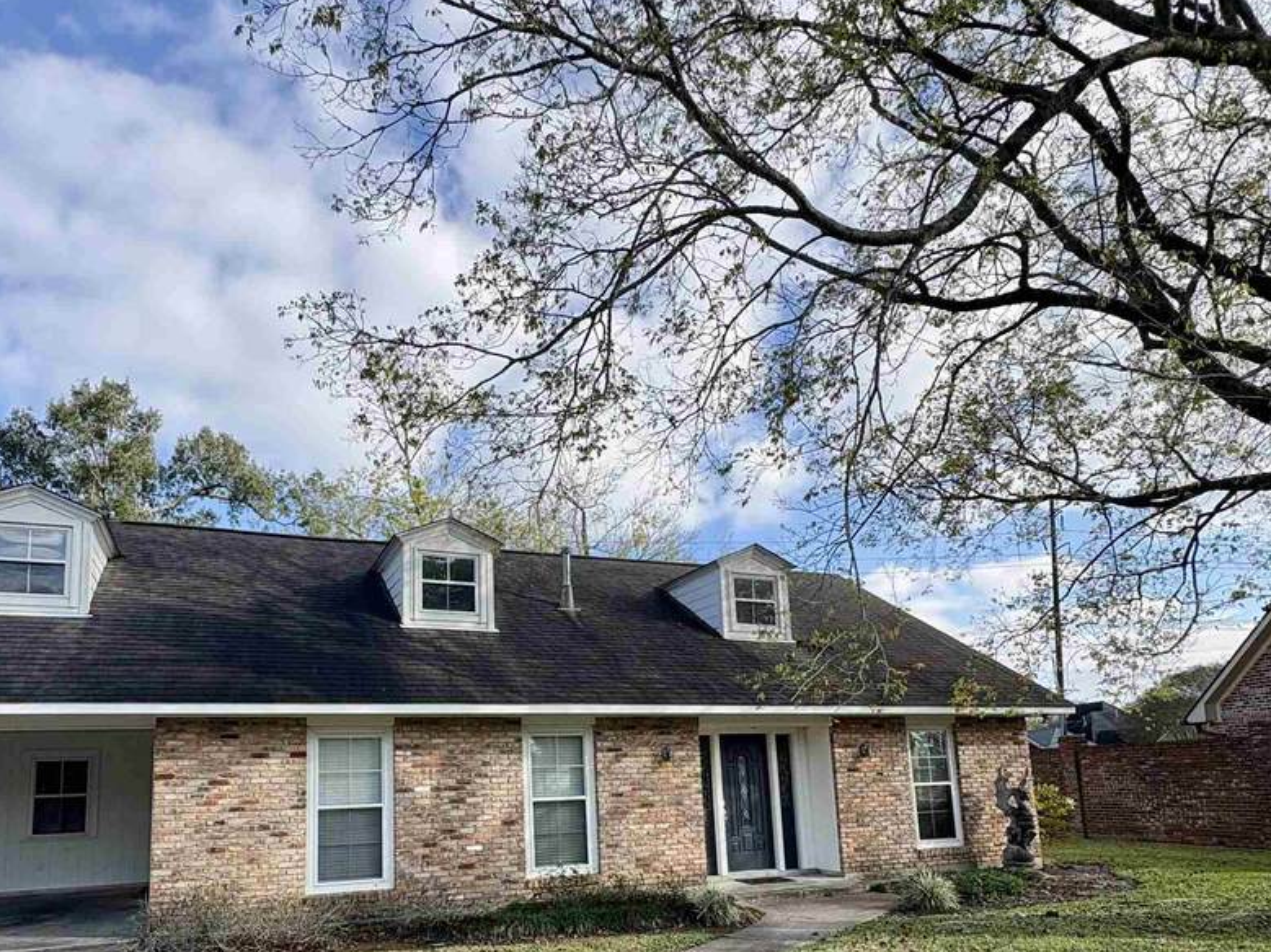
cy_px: 665
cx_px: 542
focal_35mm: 23
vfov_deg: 57.0
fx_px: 844
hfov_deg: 73.5
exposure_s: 1/879
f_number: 2.2
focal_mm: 2.22
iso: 40
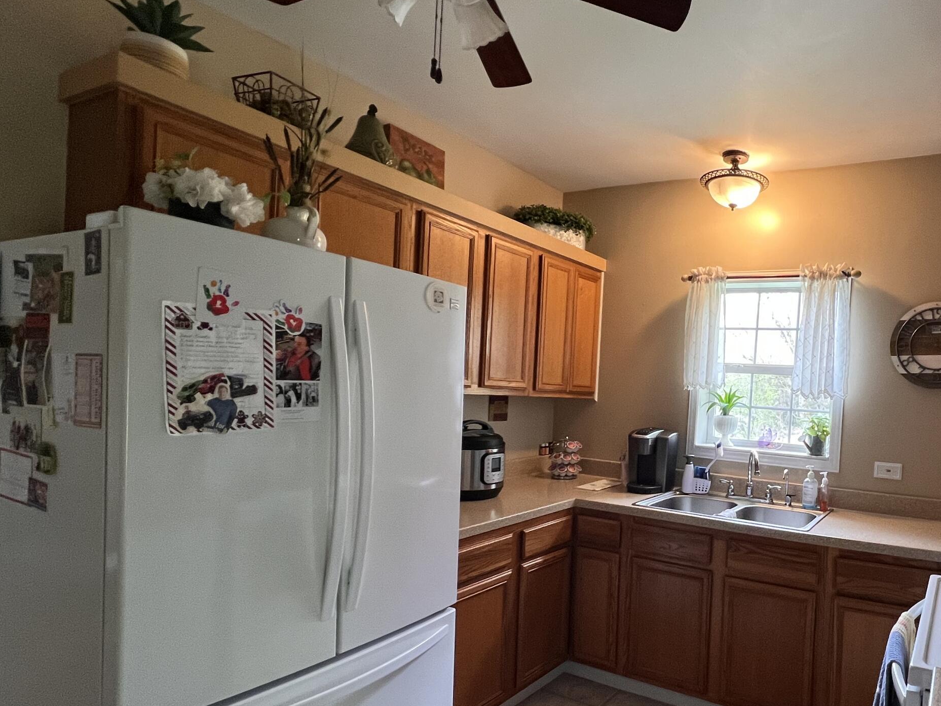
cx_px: 675
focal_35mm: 21
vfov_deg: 63.1
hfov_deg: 74.7
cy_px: 404
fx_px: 571
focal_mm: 1.57
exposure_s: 1/60
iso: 250
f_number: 1.8
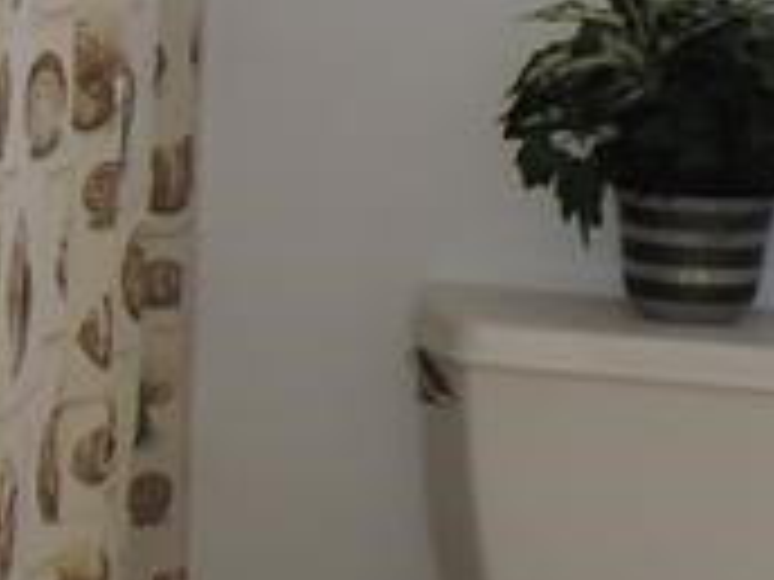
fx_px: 3197
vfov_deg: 10.4
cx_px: -724
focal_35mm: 143
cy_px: 171
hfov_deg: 12.3
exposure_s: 1/40
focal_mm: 4.3
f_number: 3
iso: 220
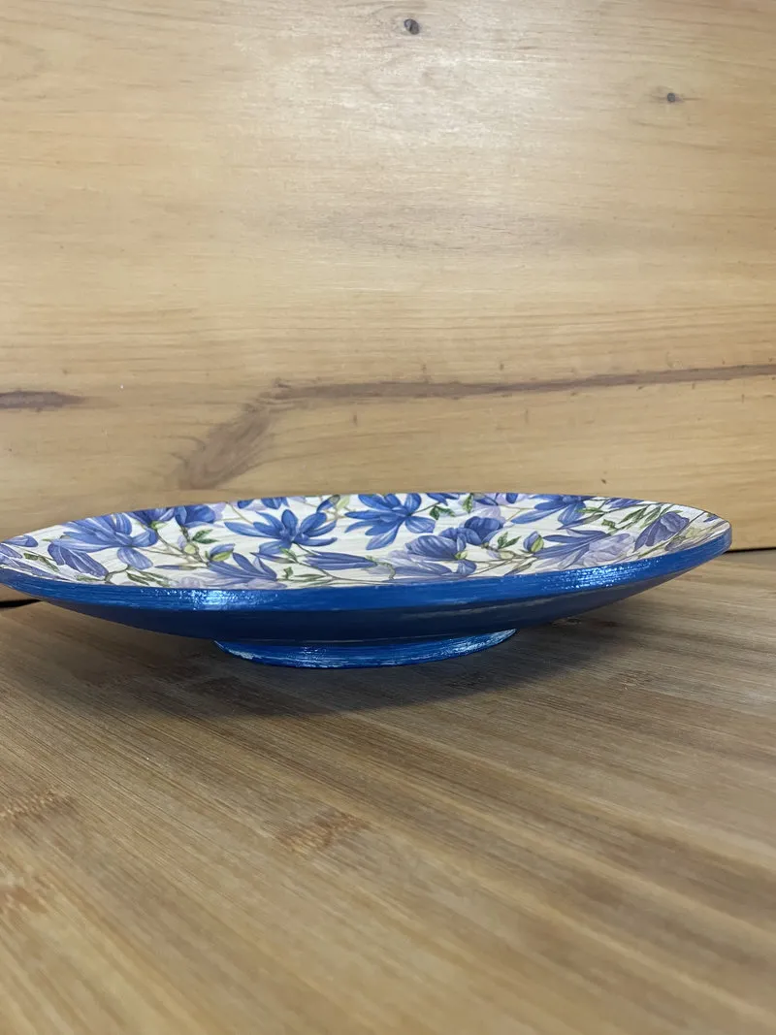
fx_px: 777
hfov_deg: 53.1
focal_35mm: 26
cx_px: 388
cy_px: 518
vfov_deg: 67.3
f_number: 1.6
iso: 200
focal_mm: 4.2
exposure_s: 1/60
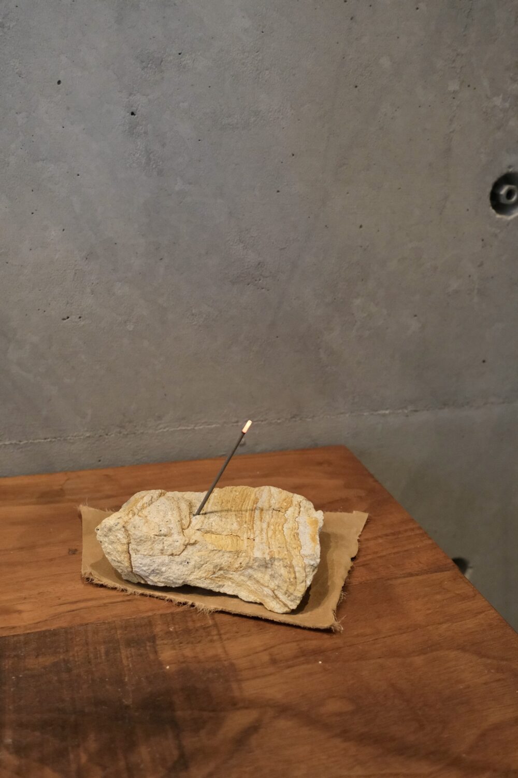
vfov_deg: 55.8
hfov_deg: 38.9
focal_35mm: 34
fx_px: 734
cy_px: 389
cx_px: 259
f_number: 4.2
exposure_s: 1/27
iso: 3200
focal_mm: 22.8
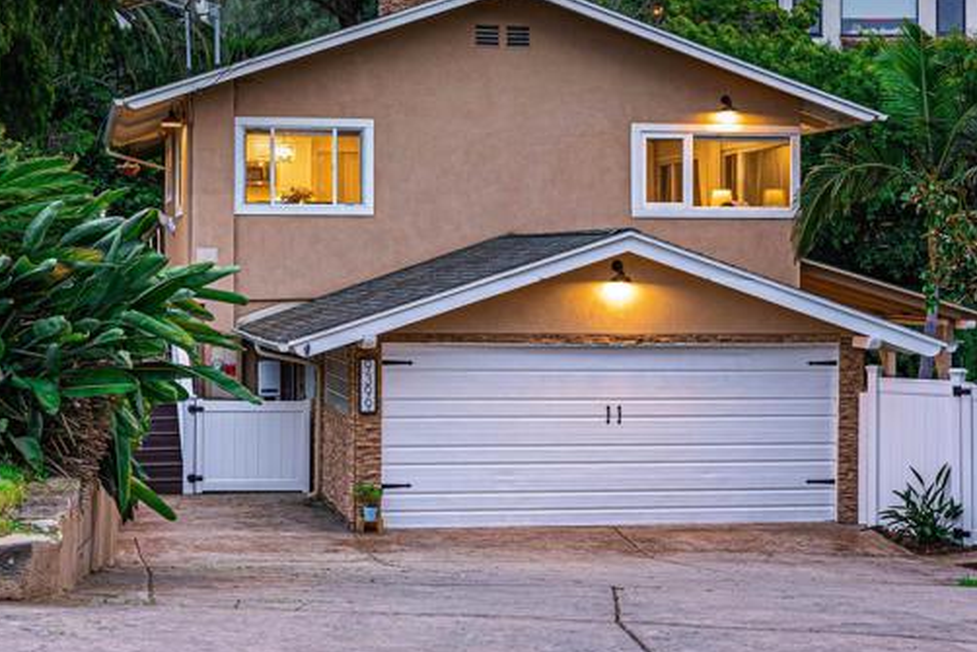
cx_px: 529
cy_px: 252
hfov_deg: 27.0
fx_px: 2036
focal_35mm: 75
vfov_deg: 18.2
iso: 100
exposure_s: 1/1.67
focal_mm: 58.8
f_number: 5.6
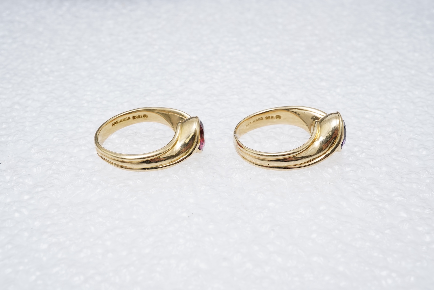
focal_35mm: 45
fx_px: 543
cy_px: 145
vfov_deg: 29.9
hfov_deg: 43.6
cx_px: 217
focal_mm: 30
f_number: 22
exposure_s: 1/125
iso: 500
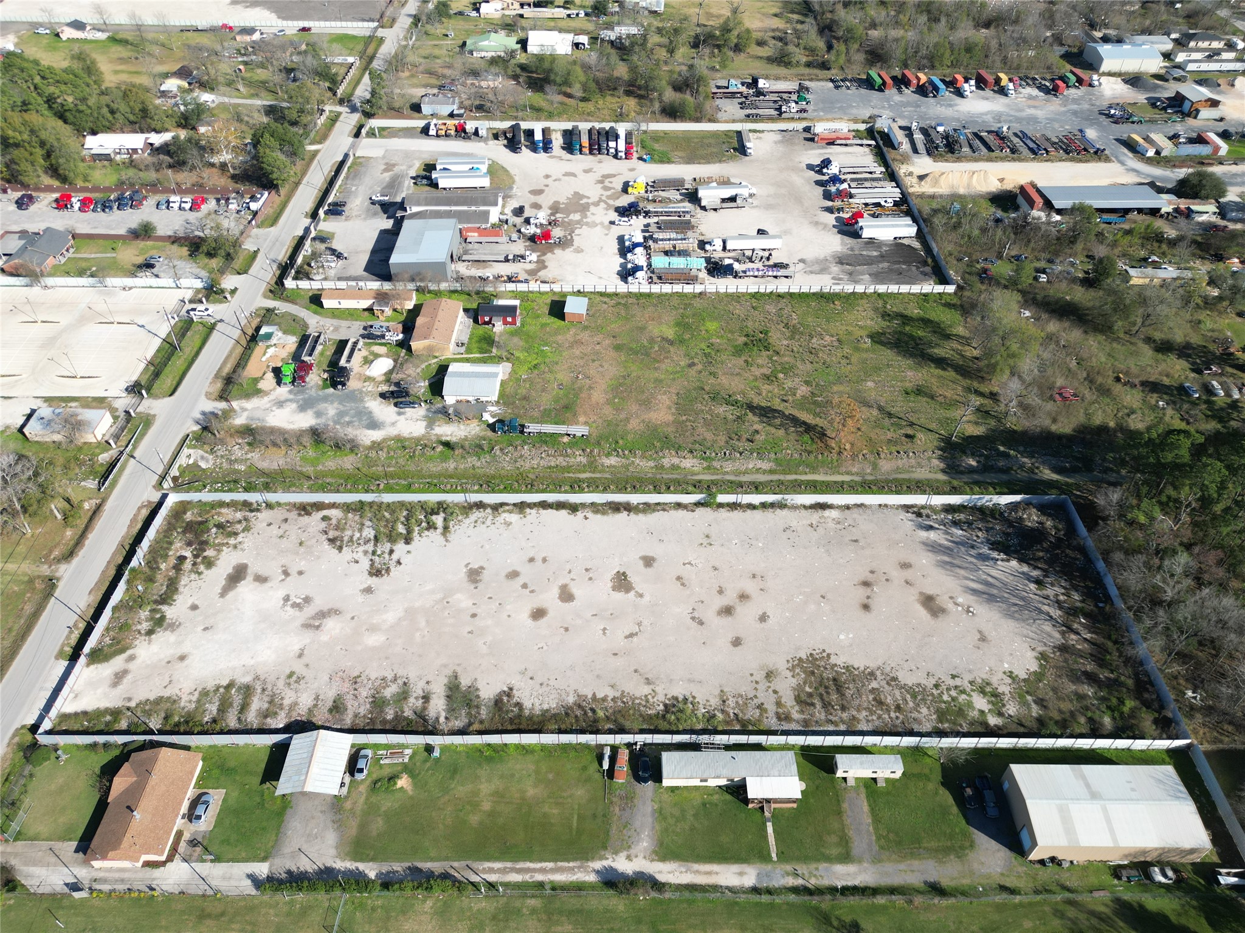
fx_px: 863
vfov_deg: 56.8
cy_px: 466
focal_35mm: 24
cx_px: 622
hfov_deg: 71.6
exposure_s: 1/1600
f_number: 1.7
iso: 100
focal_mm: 6.72
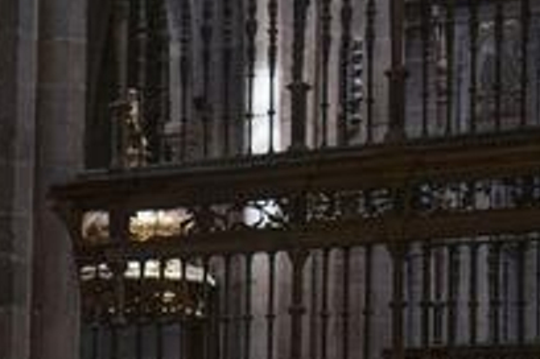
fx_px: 2053
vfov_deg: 9.6
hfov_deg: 13.7
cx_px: -355
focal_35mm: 137
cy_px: 575
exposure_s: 1/200
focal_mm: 35
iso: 640
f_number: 2.2
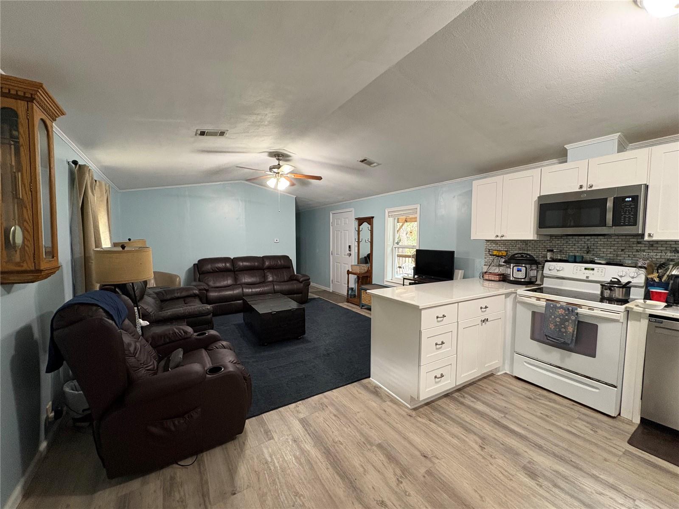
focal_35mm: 14
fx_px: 275
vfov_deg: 85.7
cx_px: 340
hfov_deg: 102.1
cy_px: 254
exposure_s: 1/60
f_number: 2.2
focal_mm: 2.22
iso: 400
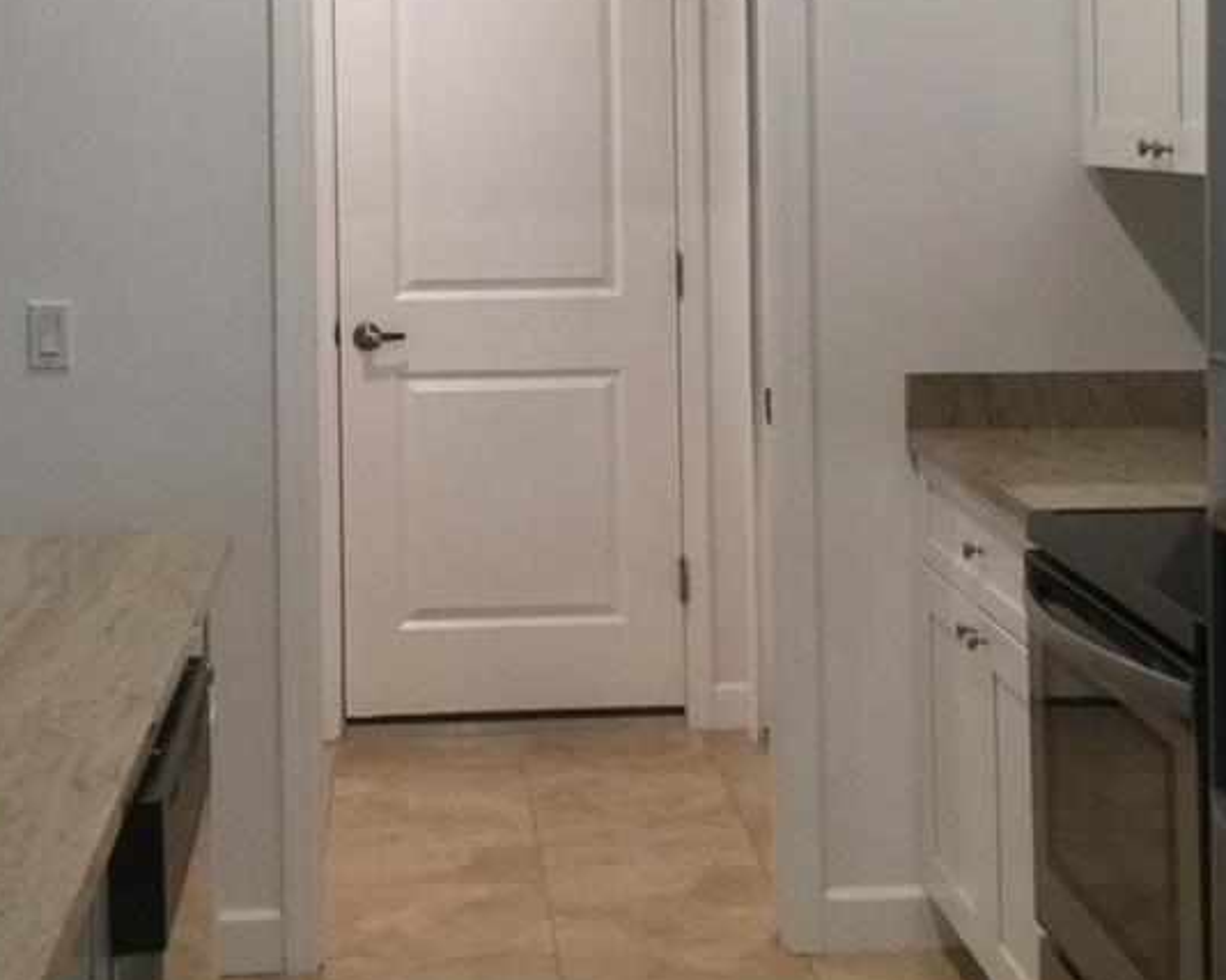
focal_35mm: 68
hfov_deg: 27.9
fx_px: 2467
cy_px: 112
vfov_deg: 22.0
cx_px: 560
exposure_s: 1/30
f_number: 2.4
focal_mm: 3.3
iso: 50
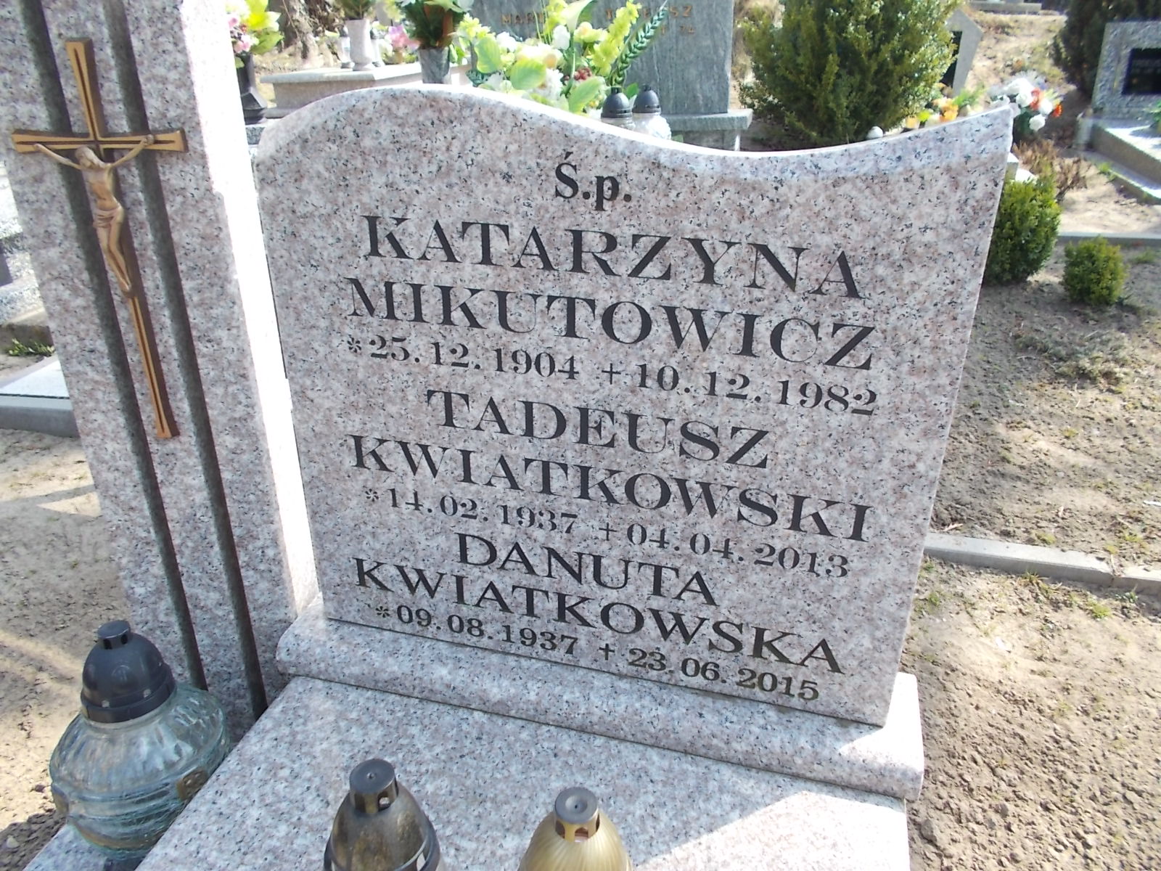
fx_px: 872
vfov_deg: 53.1
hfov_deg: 67.3
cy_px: 436
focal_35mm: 26
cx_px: 580
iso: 80
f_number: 3.2
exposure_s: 1/250
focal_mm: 4.6
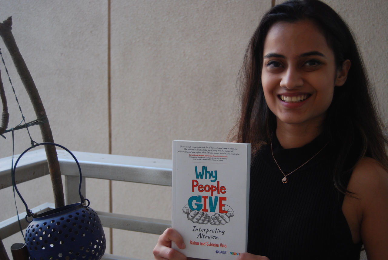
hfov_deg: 42.3
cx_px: 194
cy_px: 130
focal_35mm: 46
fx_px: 502
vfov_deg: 29.0
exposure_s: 1/60
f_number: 4.5
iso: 400
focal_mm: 31
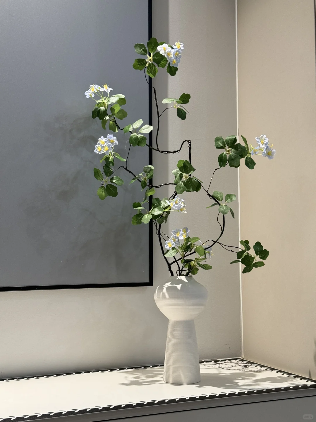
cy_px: 211
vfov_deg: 39.7
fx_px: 584
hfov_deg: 30.3
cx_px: 158
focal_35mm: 48
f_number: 1.78
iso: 160
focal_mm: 6.86
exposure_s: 1/50
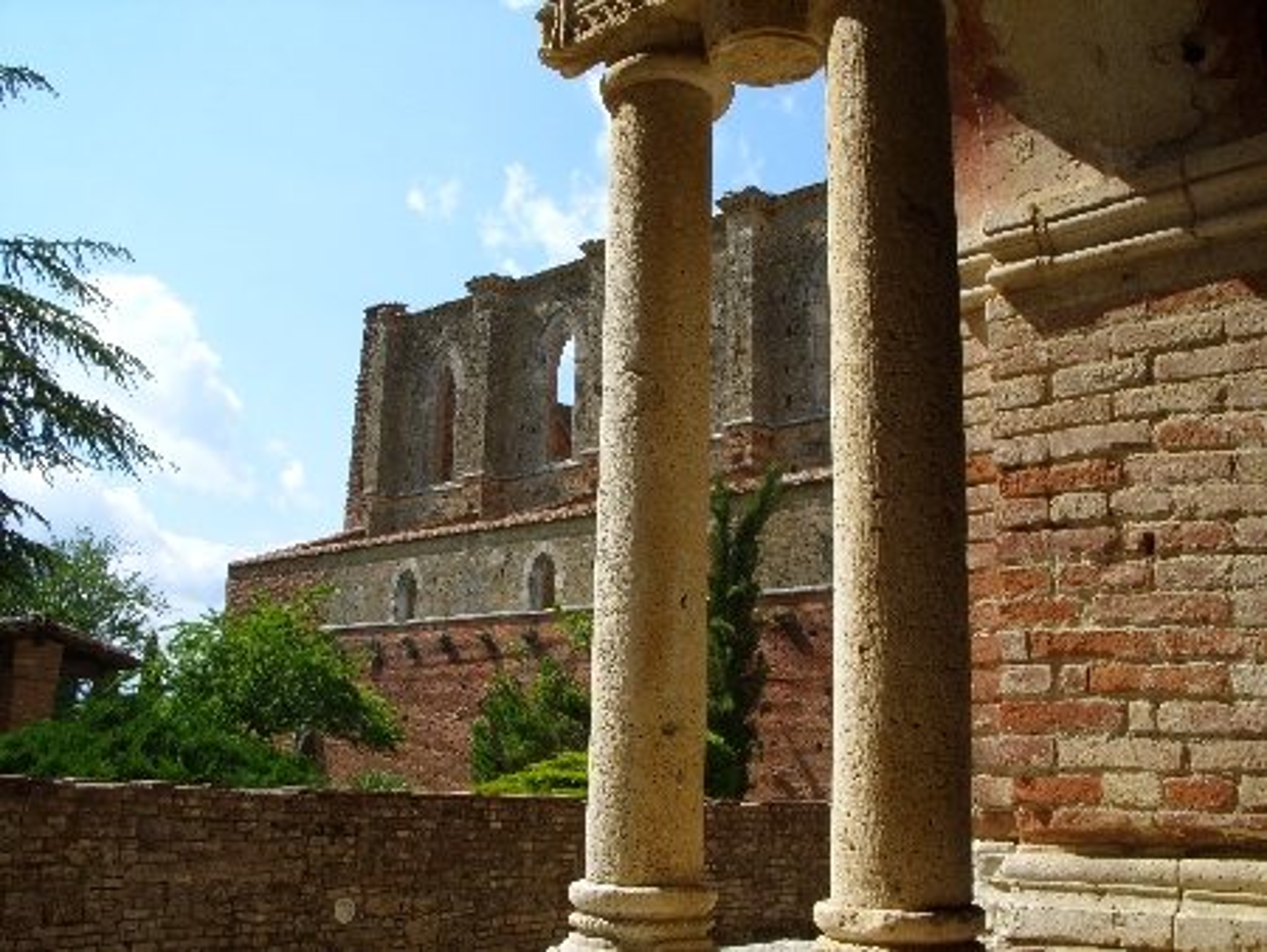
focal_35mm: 38
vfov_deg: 37.8
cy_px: 476
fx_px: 1392
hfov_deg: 49.0
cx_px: 634
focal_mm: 7.8
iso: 50
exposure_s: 1/228
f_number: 7.4
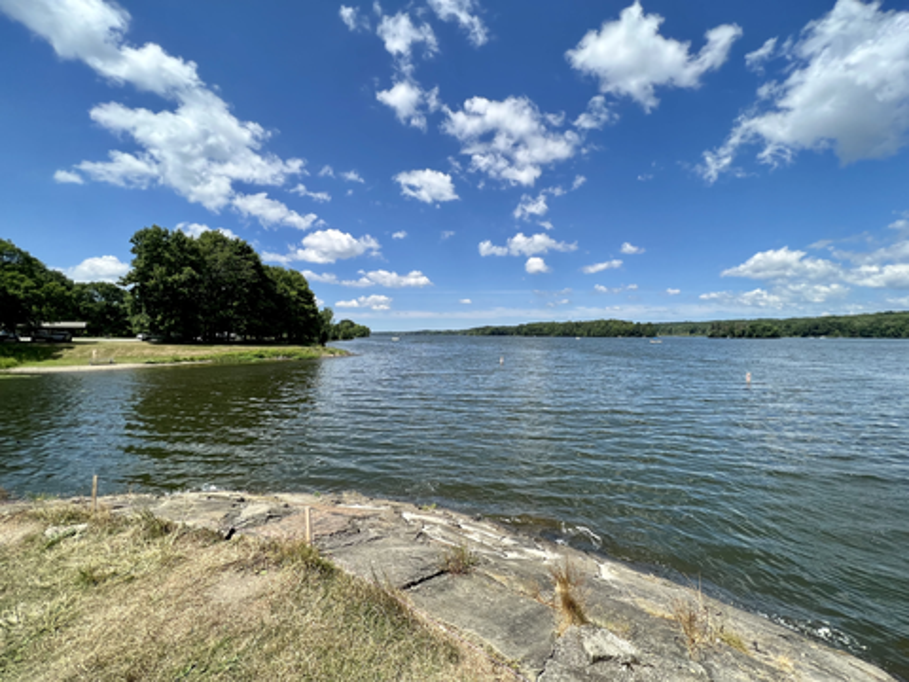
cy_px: 341
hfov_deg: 106.2
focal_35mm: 13
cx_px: 454
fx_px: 341
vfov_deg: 89.9
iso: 32
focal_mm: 1.57
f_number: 1.8
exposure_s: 1/1783
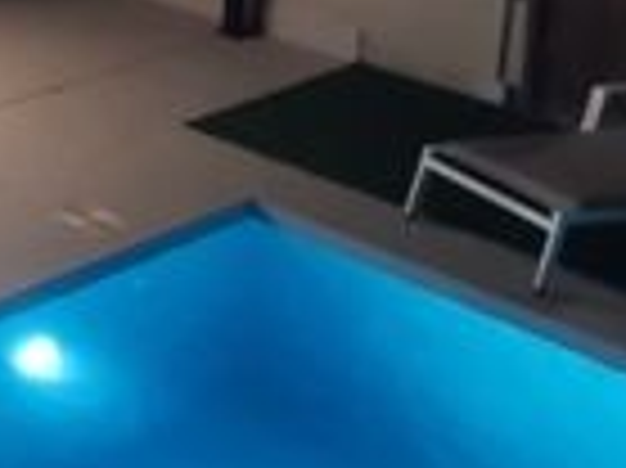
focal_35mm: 81
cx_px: -619
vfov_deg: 15.9
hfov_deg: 17.5
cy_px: -333
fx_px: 1464
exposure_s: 1/25
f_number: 2.2
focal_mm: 2.35
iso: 500
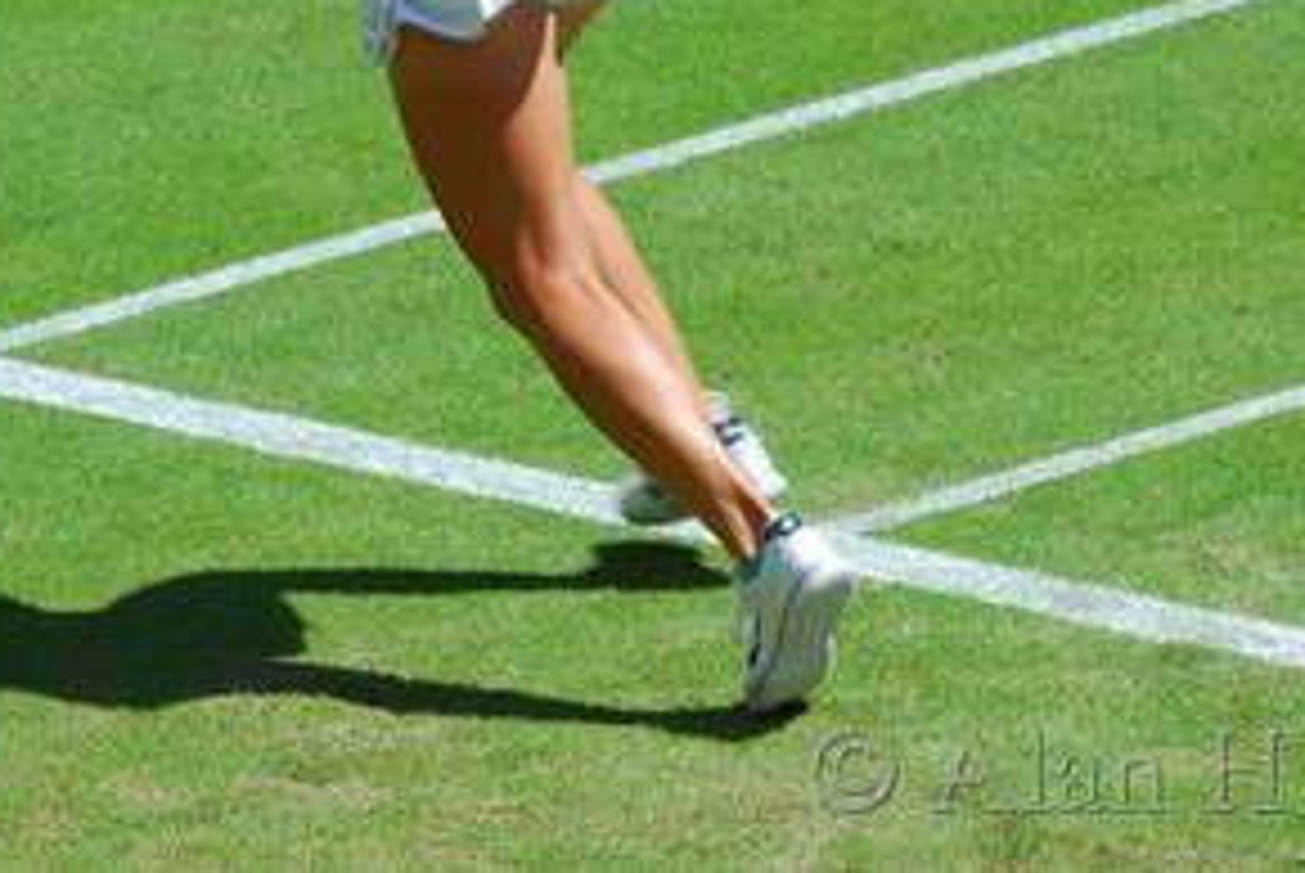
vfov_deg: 1.4
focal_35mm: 977
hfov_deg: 2.1
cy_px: -176
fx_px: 35451
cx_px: 288
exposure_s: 1/400
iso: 100
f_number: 6.3
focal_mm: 270
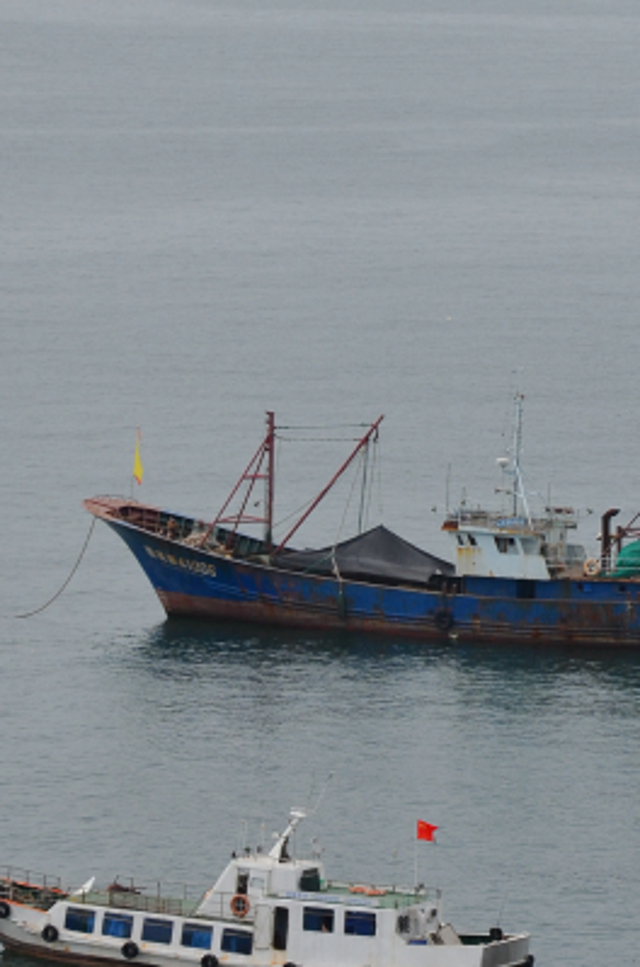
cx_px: 453
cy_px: 254
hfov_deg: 4.2
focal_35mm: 327
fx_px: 8773
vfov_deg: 6.3
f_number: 5.6
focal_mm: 85
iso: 320
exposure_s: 1/1250
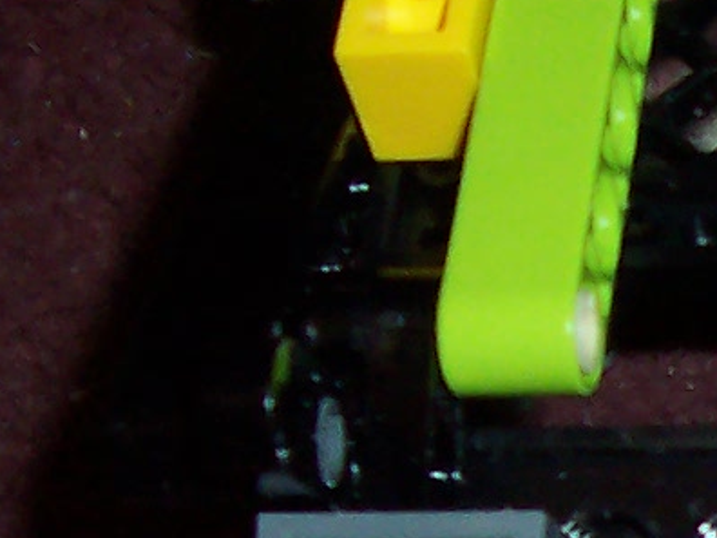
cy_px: 860
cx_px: 1432
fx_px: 3935
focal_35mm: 190
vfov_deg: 7.6
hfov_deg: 9.7
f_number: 2.8
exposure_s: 1/60
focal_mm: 5.6
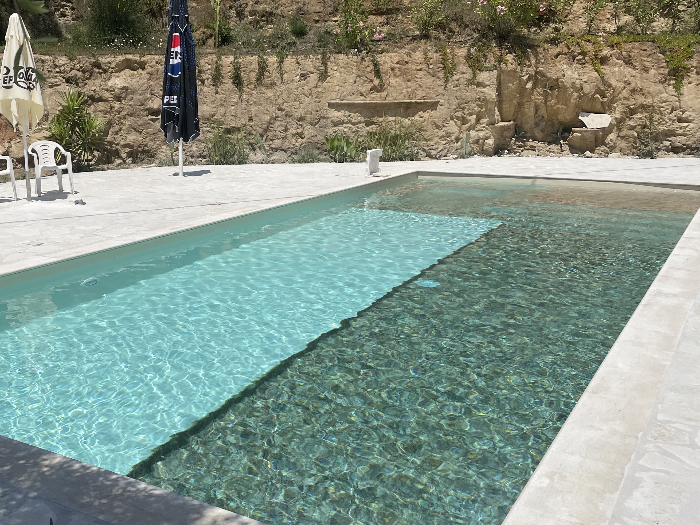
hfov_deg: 45.8
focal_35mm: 40
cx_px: 214
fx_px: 809
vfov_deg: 35.9
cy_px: 284
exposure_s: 1/9804
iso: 32
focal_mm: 4.2
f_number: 1.6
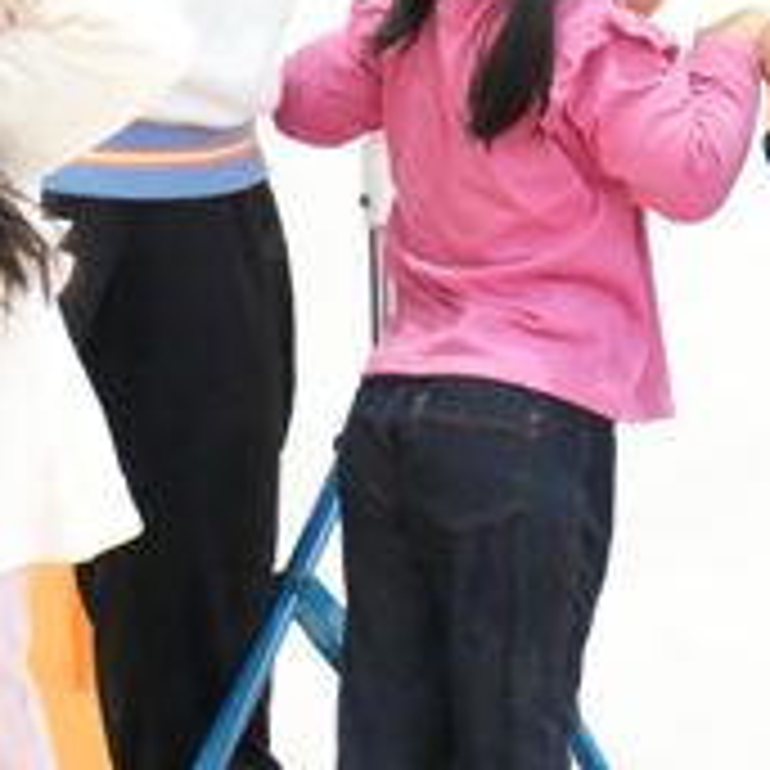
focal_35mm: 511
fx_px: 12860
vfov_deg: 3.4
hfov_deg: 3.4
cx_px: 531
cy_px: 326
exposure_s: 1/861
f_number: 6.3
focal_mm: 171
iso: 25600
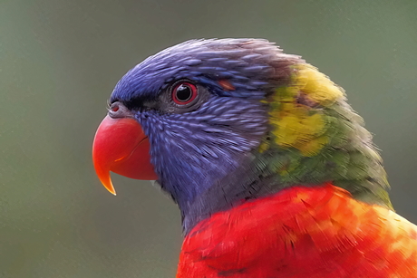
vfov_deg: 1.5
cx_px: 208
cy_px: 139
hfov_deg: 2.3
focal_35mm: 900
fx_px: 10428
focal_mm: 600
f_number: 6.3
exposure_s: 1/125
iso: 4000
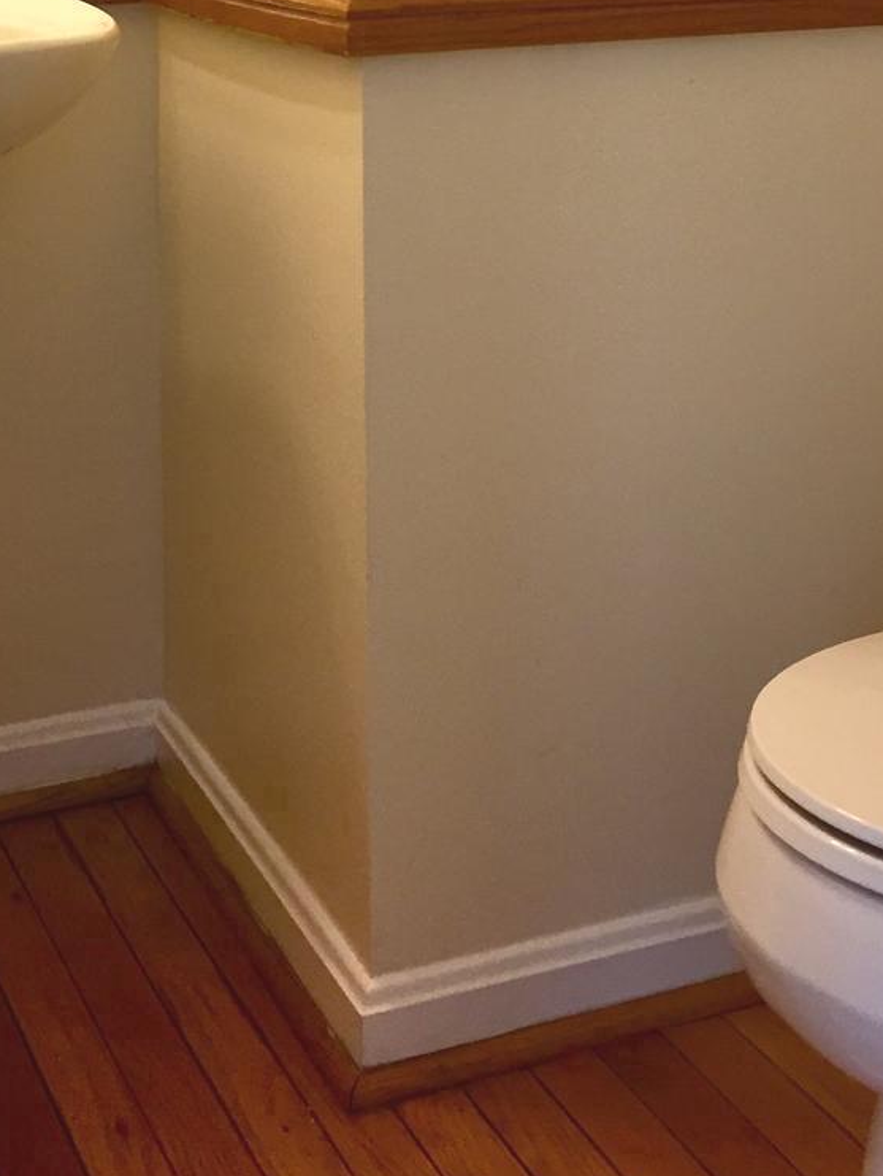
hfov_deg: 24.4
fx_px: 2040
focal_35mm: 60
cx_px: 339
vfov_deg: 29.8
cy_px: -25
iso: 40
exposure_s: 1/30
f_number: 2.2
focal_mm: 4.15
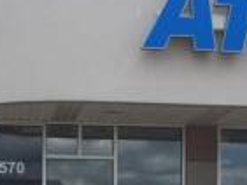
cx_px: 156
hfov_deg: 15.7
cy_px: 264
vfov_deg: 11.5
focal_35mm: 125
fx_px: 893
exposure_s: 1/1068
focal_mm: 4.15
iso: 32
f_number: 2.2
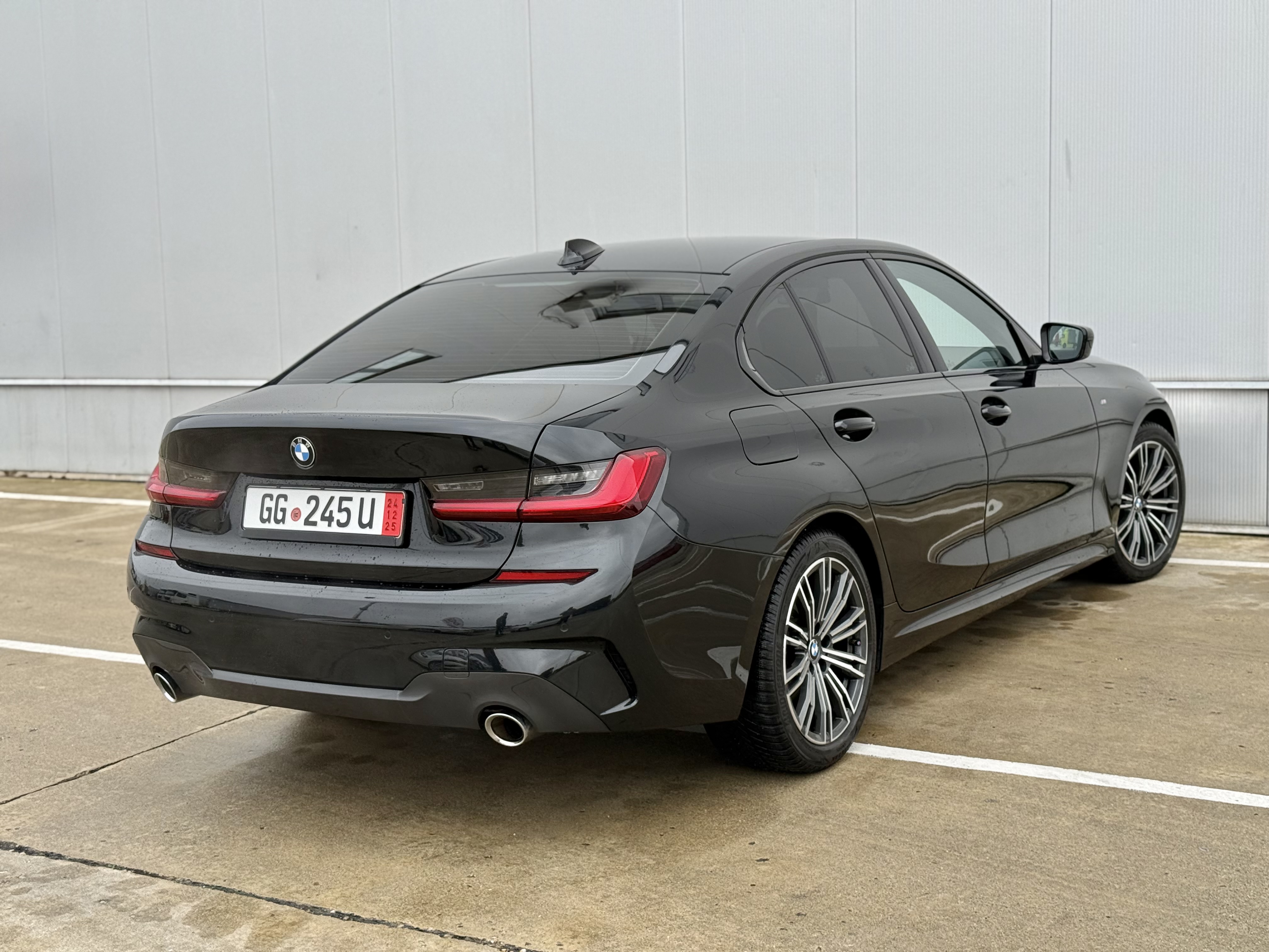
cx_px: 634
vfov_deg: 30.3
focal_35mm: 48
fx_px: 1760
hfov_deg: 39.7
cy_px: 476
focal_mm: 6.76
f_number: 1.78
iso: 80
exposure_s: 1/699
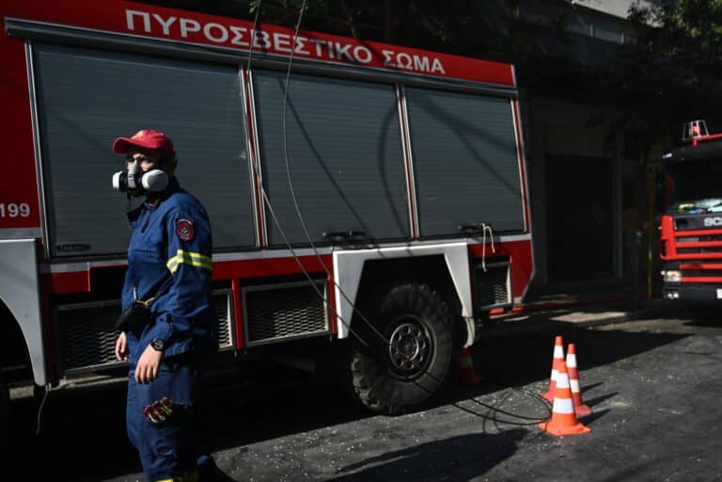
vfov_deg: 43.6
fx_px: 602
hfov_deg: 61.9
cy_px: 241
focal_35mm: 30
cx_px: 361
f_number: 4
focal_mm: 30
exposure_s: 1/5000
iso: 500
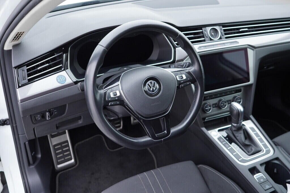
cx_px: 145
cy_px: 96
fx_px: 290
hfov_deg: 53.1
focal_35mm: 36
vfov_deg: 36.9
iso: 200
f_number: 2.8
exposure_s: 1/40
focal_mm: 24
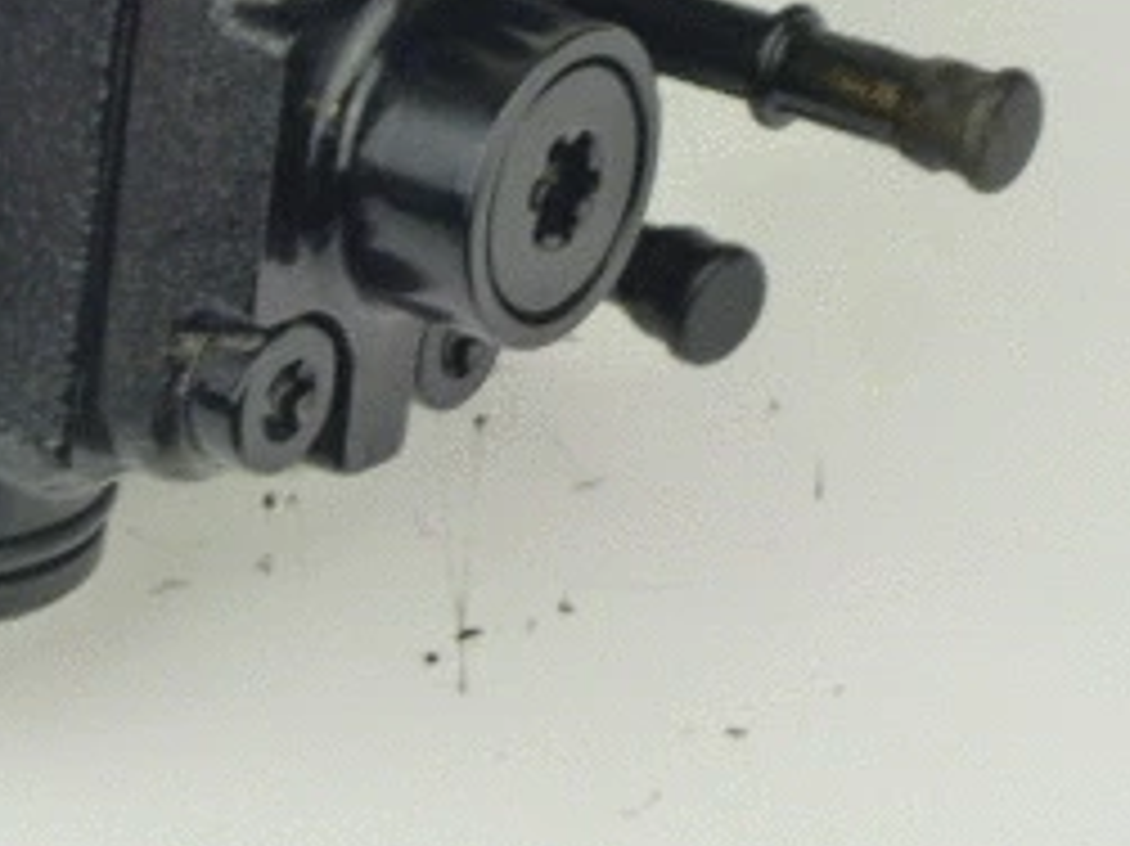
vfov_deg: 8.9
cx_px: -162
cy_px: -22
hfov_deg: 11.7
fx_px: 5416
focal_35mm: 166
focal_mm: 11.7
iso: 160
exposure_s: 1/20
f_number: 4.6
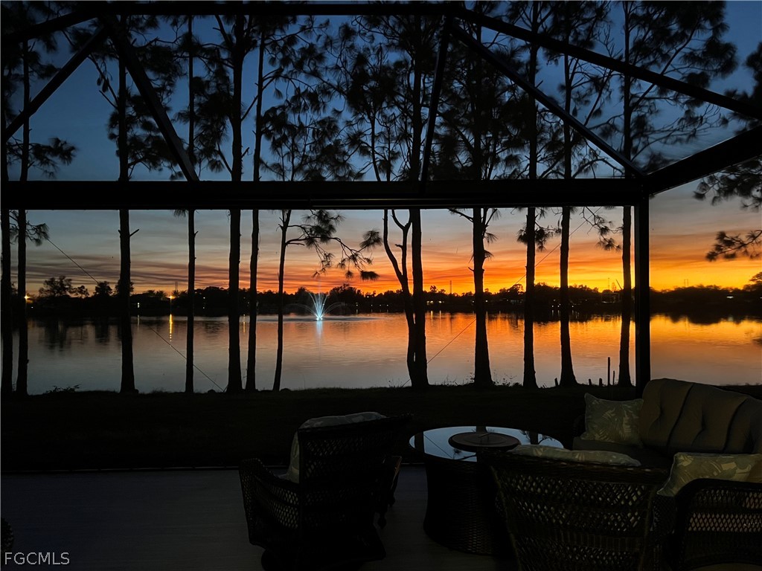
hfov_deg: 67.3
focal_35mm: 26
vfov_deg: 53.1
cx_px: 381
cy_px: 286
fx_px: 572
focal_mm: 5.7
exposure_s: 1/30
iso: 500
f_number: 1.5
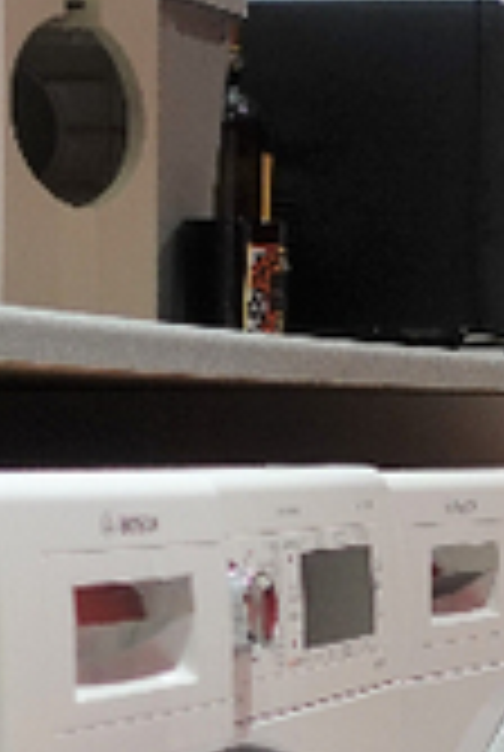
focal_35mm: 129
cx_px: 1170
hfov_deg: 9.6
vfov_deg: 15.8
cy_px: 482
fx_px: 2698
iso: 160
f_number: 1.8
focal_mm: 8.8
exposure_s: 1/30
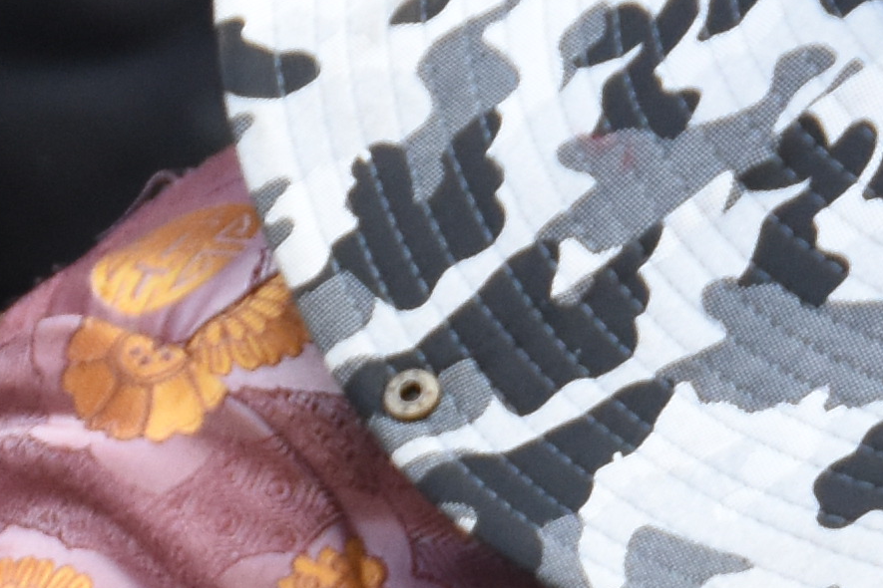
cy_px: 871
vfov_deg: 1.3
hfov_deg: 1.9
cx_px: -454
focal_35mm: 1068
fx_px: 26203
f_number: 8
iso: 800
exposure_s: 1/250
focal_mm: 105
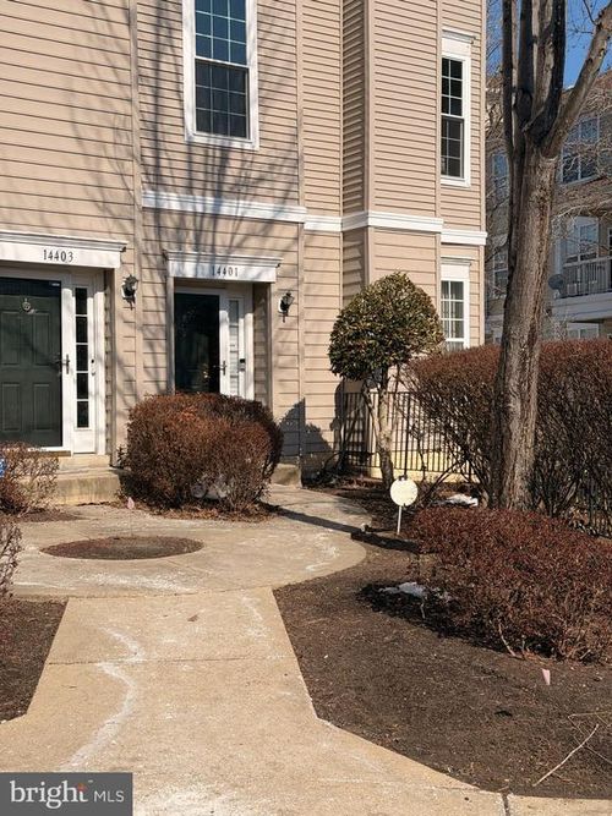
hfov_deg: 30.3
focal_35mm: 48
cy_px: 408
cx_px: 306
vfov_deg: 39.7
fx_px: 1132
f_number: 1.78
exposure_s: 1/8772
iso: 64
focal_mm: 6.76
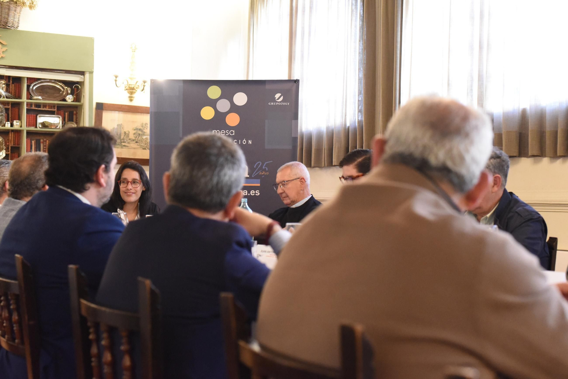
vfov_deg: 27.0
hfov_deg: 39.6
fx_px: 789
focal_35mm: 50
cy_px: 190
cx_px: 284
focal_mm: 50
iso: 9000
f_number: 4.5
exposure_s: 1/125
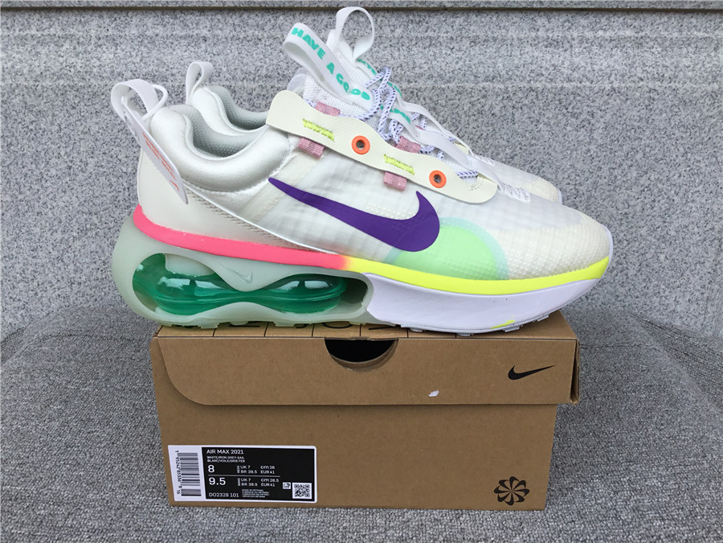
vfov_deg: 45.4
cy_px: 272
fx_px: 647
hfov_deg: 58.4
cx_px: 362
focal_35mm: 31
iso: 25
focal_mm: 3.3
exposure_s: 1/506
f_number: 2.4
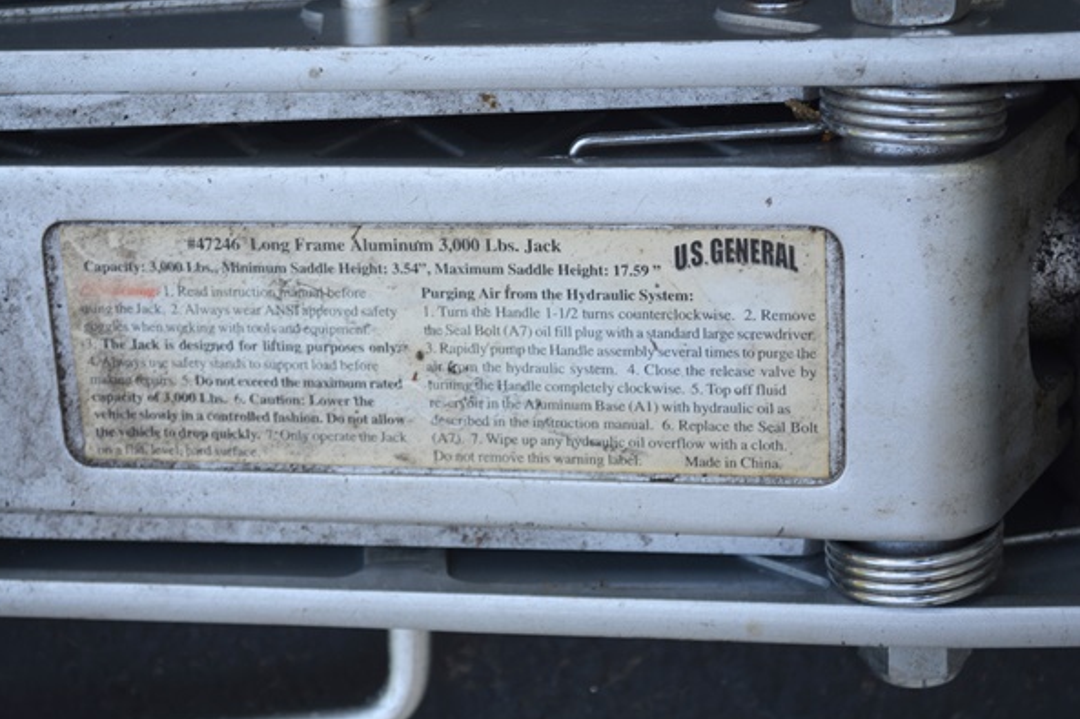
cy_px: 360
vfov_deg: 16.3
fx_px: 2504
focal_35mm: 84
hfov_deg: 24.3
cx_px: 541
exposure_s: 1/160
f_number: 5.6
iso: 200
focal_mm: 55
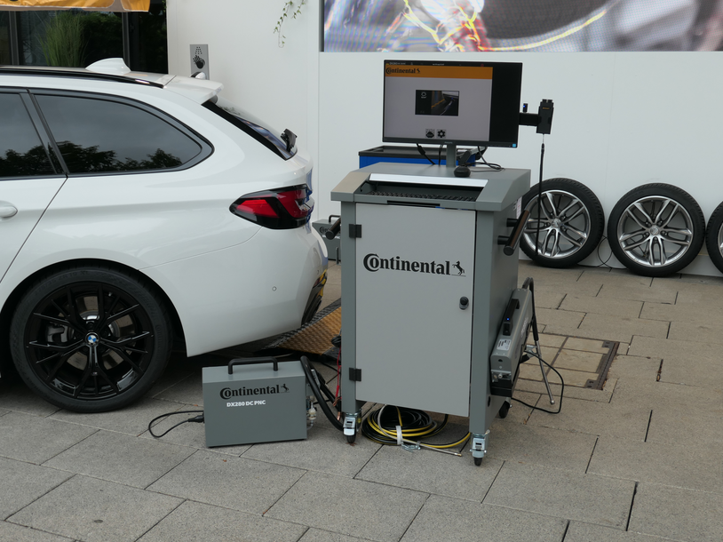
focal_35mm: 40
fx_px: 835
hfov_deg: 46.8
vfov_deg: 35.9
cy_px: 275
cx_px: 348
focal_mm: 13.1
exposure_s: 1/125
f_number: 3.7
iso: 125
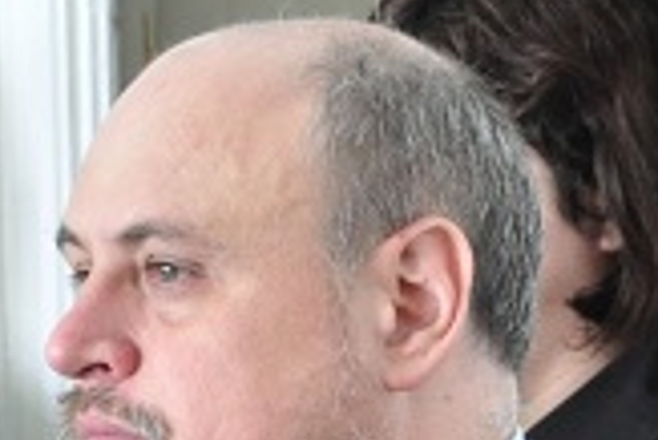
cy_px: 1023
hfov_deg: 7.1
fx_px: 5282
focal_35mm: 289
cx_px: 40
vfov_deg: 4.7
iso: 1250
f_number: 4.5
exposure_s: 1/30
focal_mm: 35
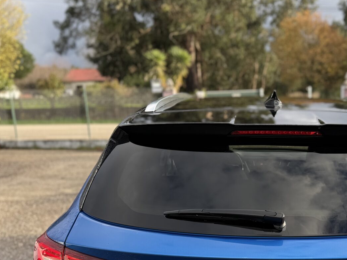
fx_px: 441
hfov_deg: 41.4
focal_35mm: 44
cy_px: 183
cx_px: 268
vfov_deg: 32.5
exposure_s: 1/617
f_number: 1.78
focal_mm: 6.76
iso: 80
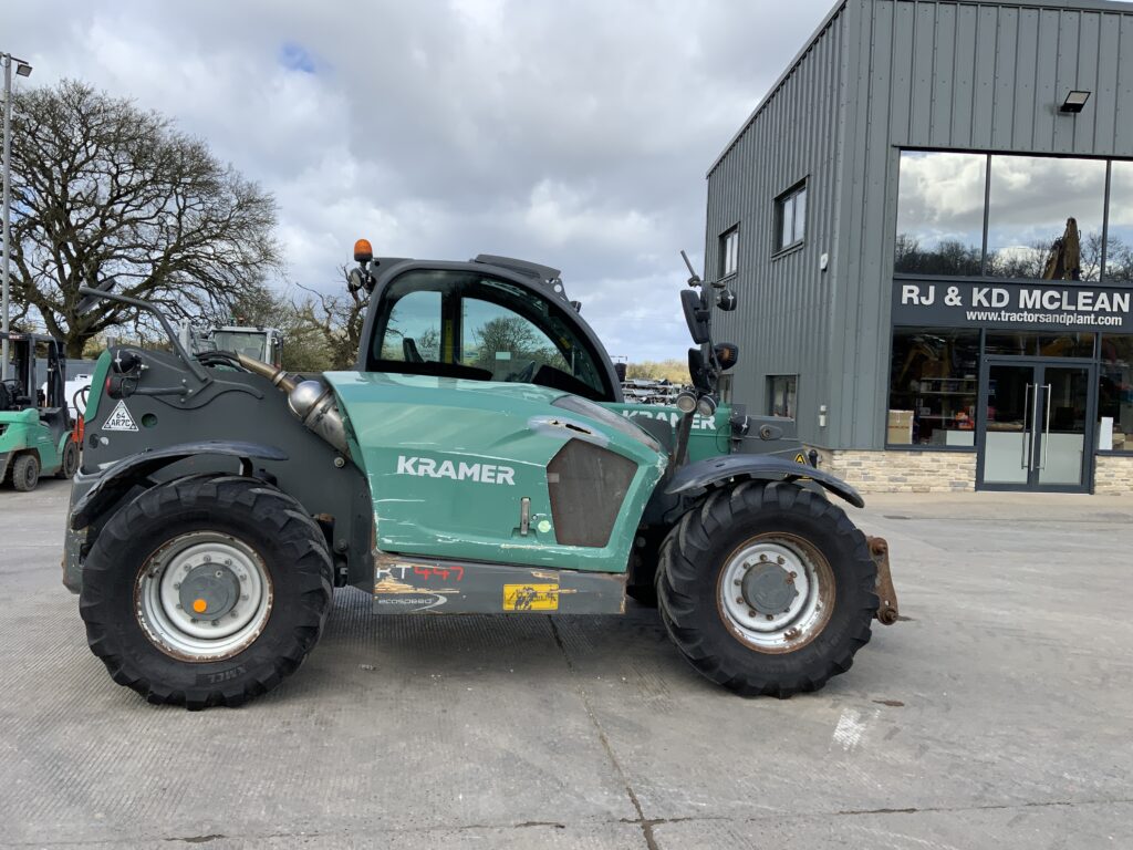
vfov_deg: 48.2
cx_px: 566
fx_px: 949
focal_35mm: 29
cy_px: 425
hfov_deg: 61.7
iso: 16
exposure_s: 1/1412
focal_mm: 3
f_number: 1.8
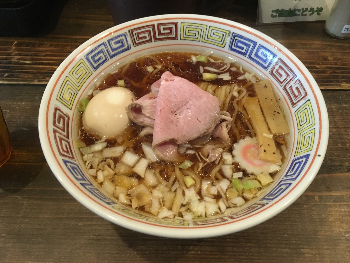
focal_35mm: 29
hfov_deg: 61.7
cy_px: 132
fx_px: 293
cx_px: 175
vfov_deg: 48.2
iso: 200
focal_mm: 4.15
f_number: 2.2
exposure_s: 1/17
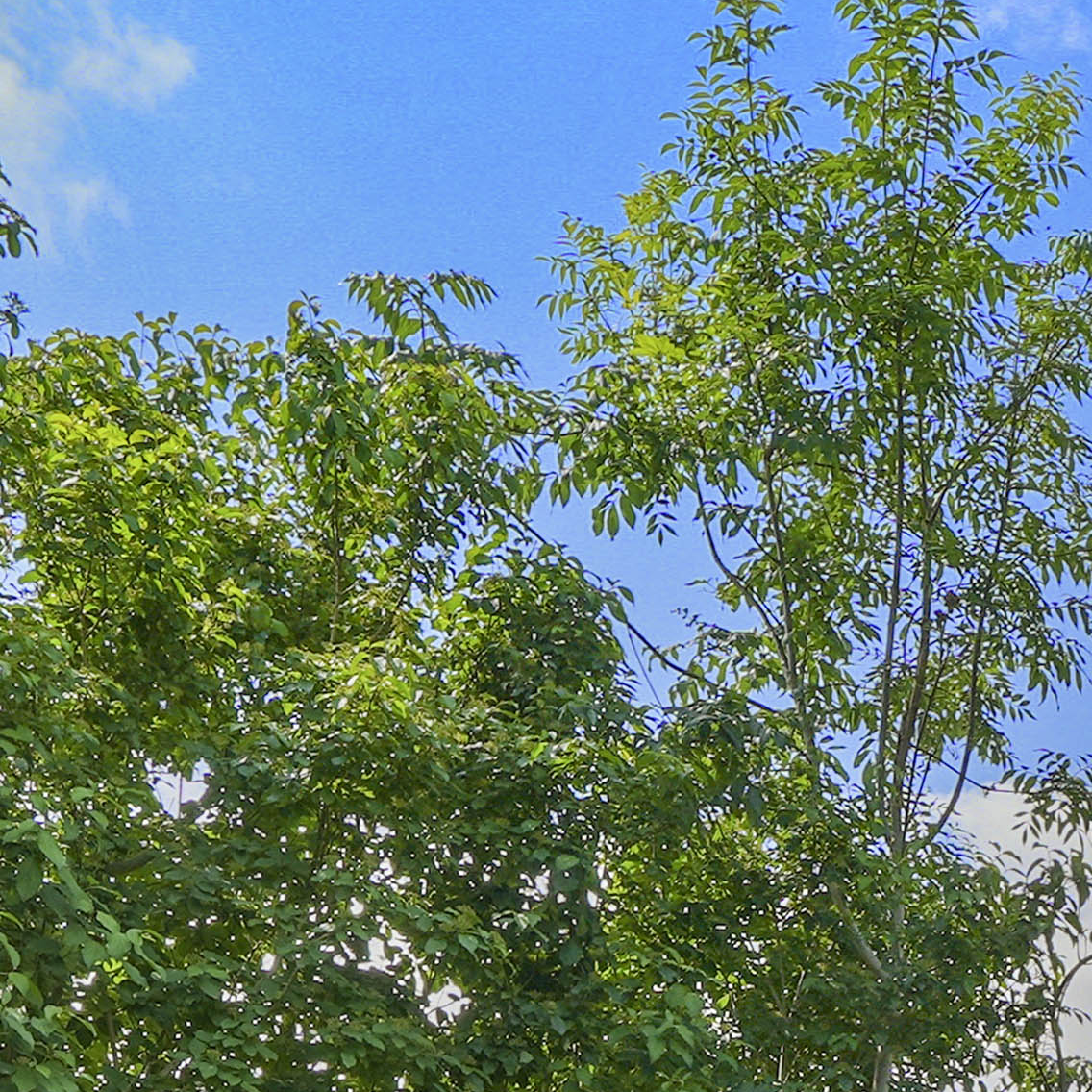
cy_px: 1936
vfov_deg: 20.2
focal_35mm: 63
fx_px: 2248
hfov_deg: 23.1
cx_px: 1551
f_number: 9
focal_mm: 12
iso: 250
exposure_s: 1/30
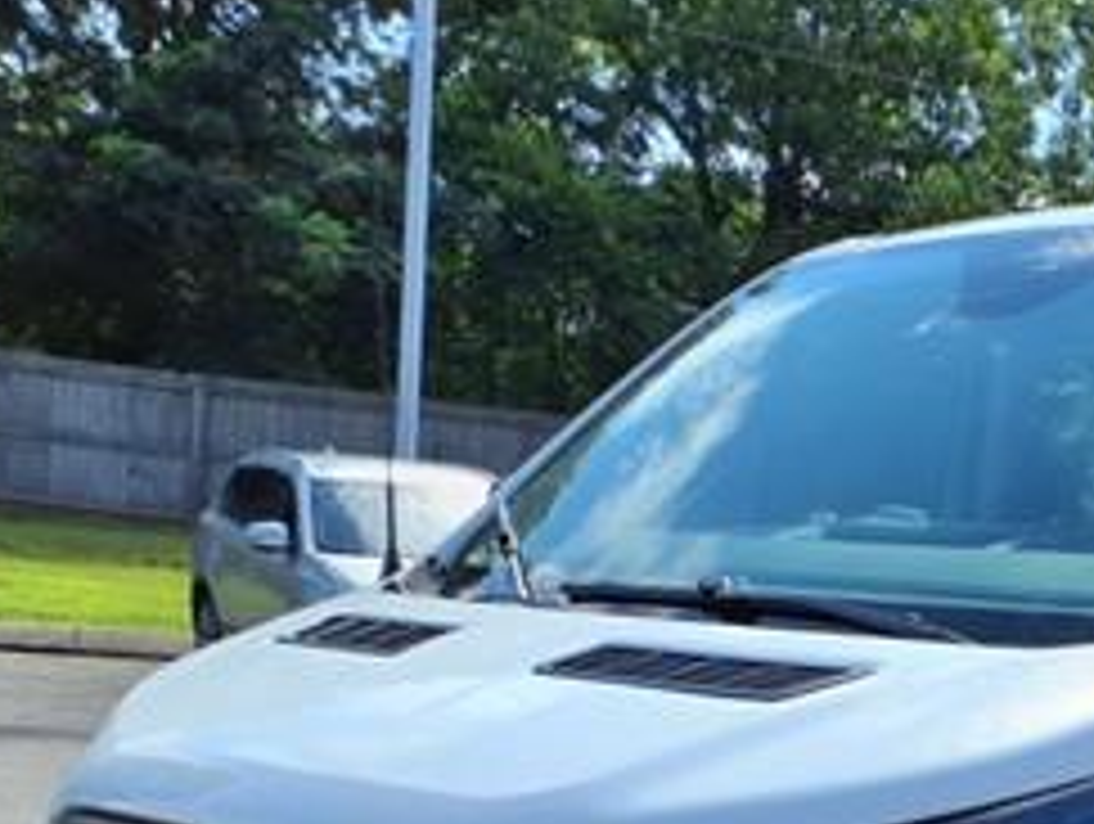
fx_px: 2247
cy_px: 973
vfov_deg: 19.6
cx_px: 1238
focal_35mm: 71
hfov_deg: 25.2
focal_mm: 3.58
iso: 40
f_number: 1.9
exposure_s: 1/2000
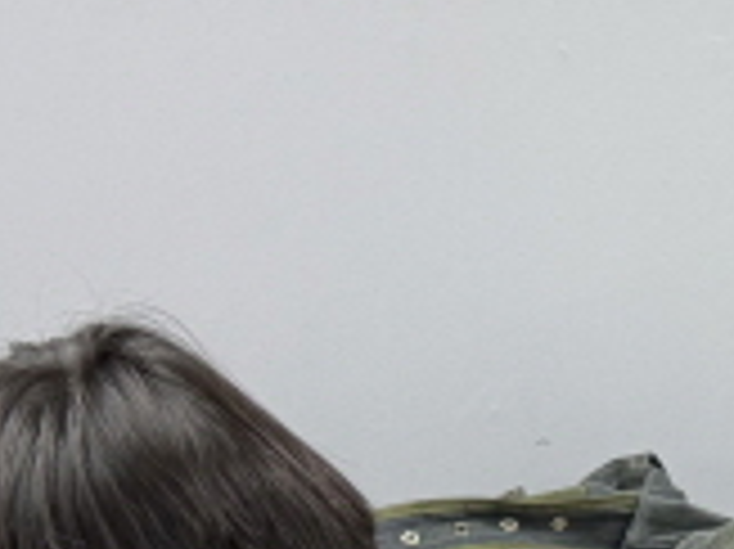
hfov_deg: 12.1
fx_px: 3136
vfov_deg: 10.0
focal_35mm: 148
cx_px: 1371
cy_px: 324
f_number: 1.78
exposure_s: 1/60
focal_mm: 6.76
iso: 160
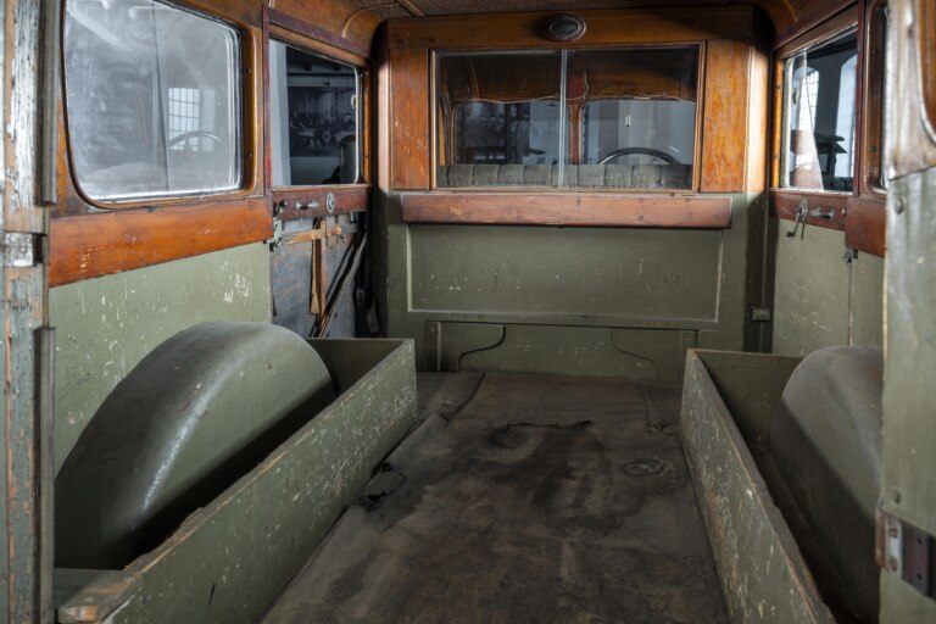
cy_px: 312
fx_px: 780
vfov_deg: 43.6
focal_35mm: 30
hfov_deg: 61.9
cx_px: 468
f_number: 8
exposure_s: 1
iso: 100
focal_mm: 30
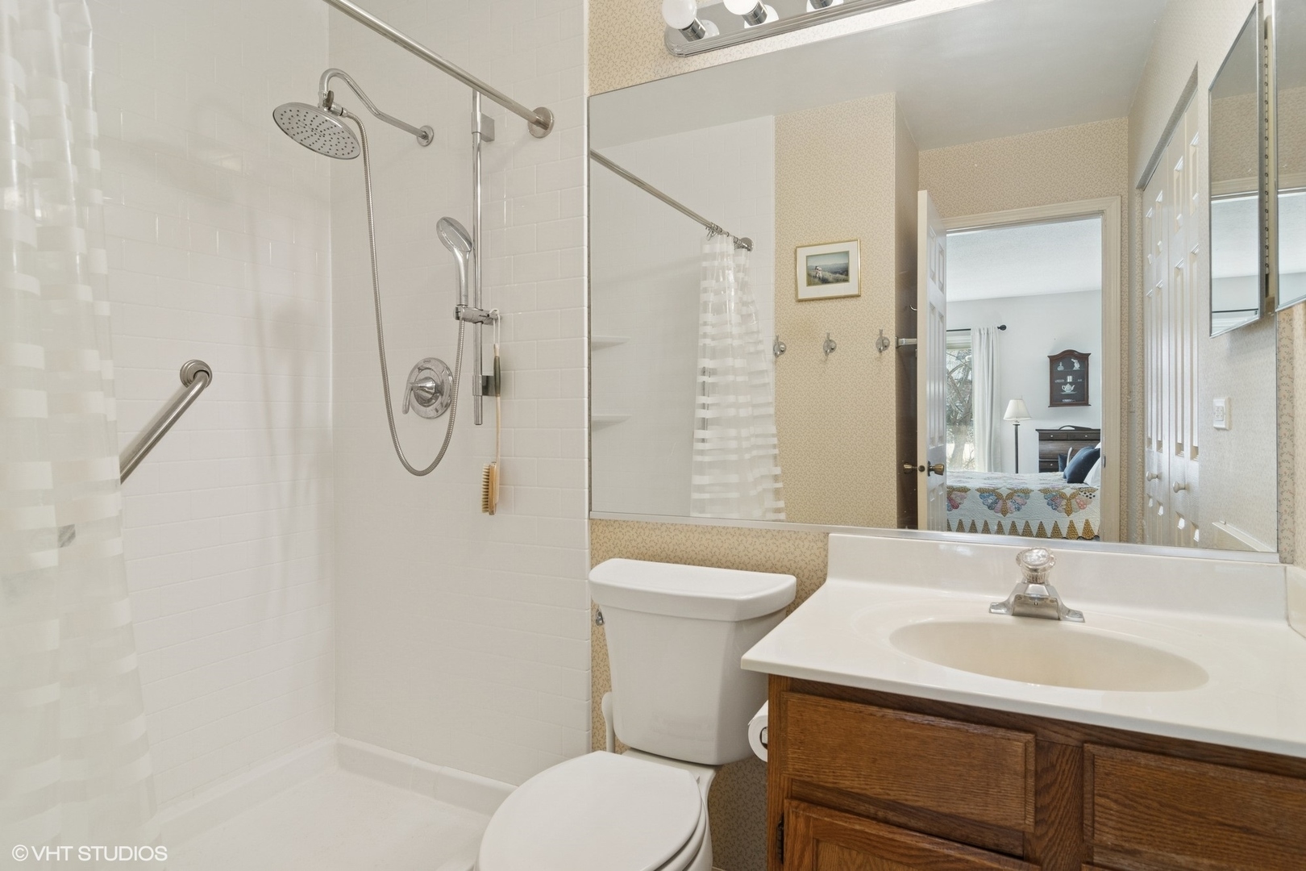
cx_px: 653
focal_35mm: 18
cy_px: 436
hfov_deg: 90.0
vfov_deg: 67.4
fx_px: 653
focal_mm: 12
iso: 200
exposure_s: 1/6
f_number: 8
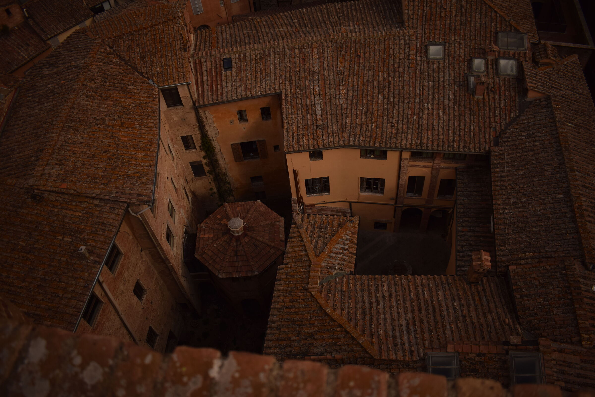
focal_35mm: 30
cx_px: 298
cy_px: 198
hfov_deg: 61.9
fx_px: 496
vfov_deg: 43.6
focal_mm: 20
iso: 100
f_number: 3.5
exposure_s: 1/2500
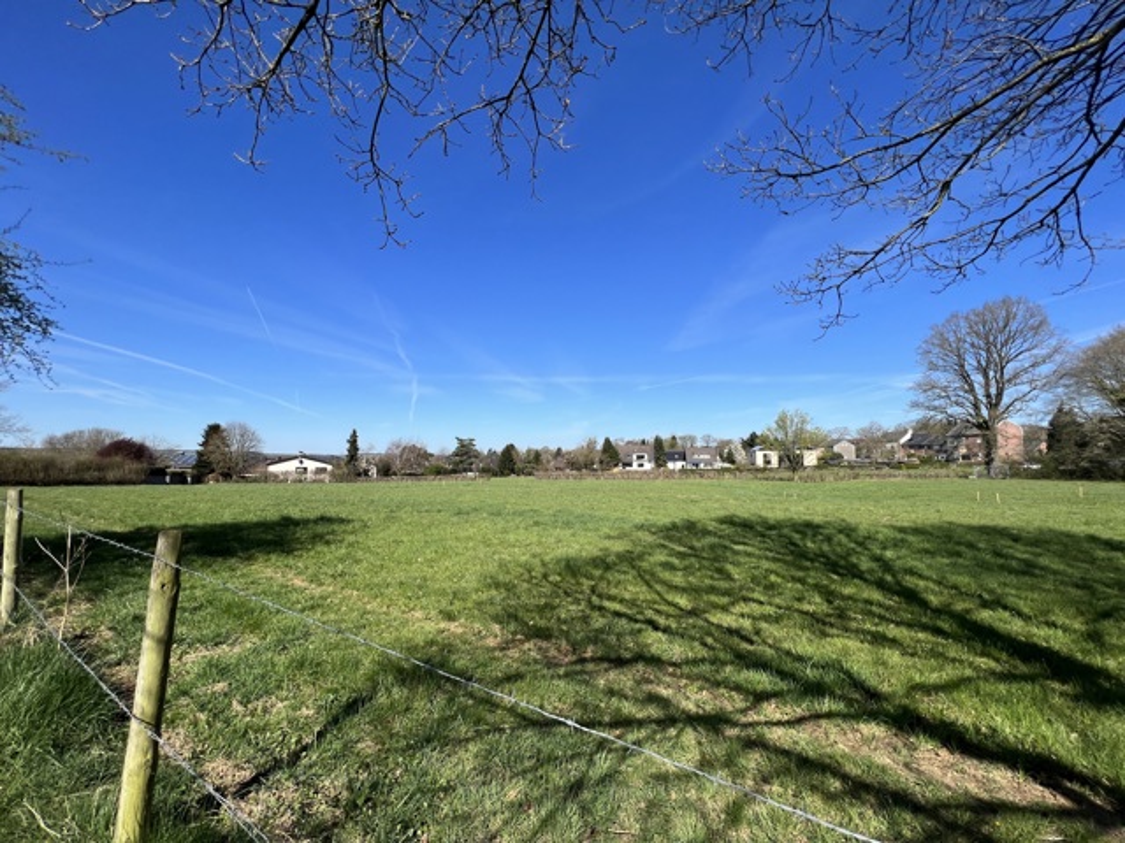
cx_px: 562
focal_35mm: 13
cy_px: 422
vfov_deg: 89.9
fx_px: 422
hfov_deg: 106.2
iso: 32
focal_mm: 1.57
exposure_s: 1/2222
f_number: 1.8
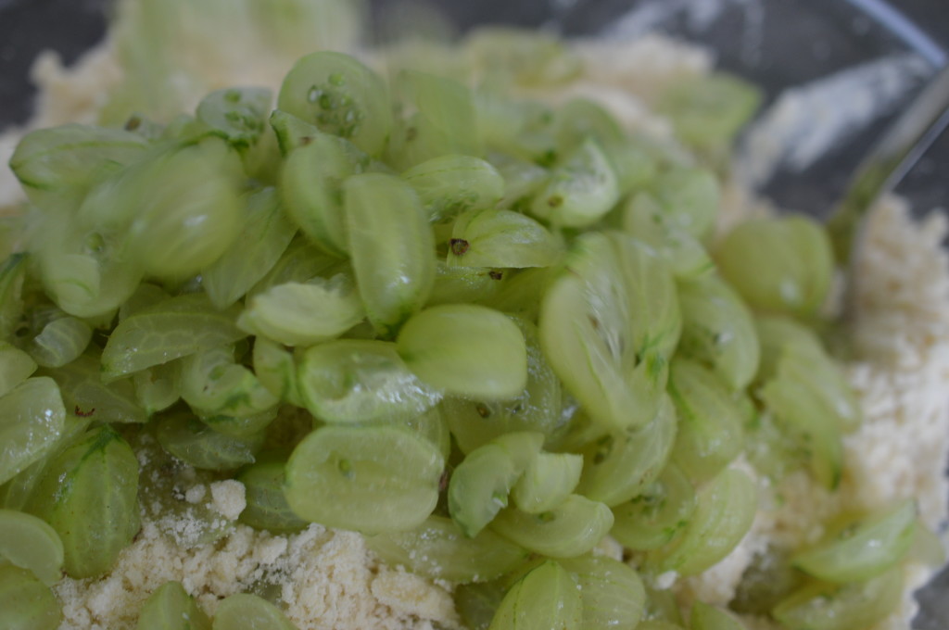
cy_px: 315
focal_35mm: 60
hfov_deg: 33.4
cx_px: 474
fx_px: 1580
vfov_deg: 22.6
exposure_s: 1/60
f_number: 4
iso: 400
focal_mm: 40
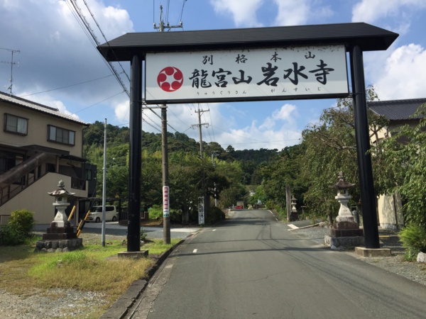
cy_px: 160
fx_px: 357
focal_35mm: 29
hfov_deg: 61.7
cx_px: 213
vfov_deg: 48.2
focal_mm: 4.15
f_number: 2.2
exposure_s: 1/2639
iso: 32
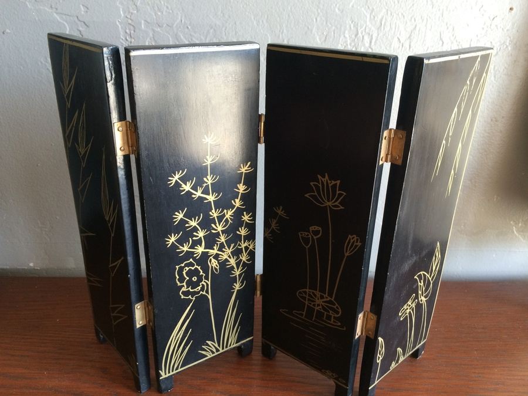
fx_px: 458
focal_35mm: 30
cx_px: 264
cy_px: 198
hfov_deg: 60.0
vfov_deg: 46.8
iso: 50
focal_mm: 4.12
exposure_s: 1/30
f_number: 2.2
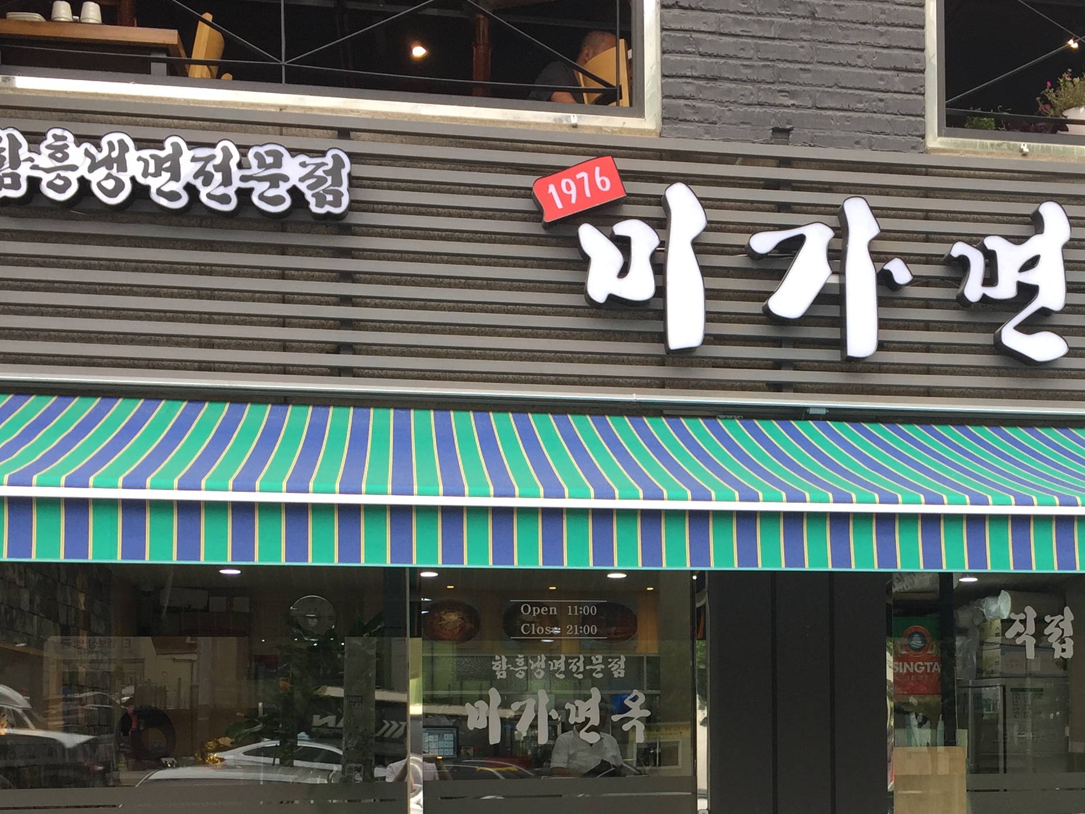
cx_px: 734
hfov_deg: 37.0
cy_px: 707
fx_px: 1599
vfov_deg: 27.7
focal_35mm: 51
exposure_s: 1/120
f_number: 2.2
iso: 32
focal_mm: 4.15
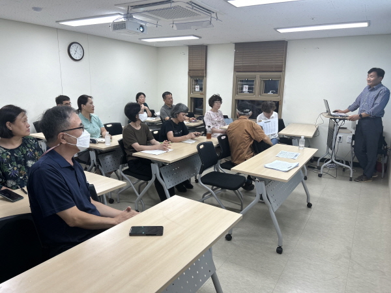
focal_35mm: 26
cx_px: 196
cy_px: 146
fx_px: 294
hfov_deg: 67.3
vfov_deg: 53.1
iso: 64
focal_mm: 5.7
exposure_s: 1/120
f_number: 1.5
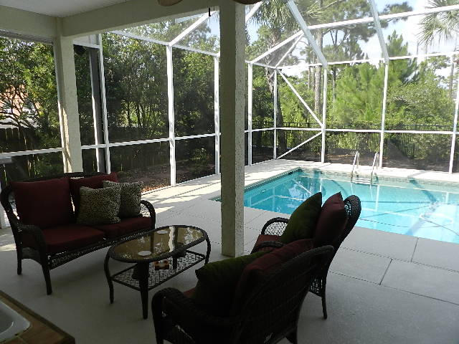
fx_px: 331
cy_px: 172
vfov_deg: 54.9
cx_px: 230
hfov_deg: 69.4
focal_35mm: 25
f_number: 3.5
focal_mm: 4.5
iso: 160
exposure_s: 1/320
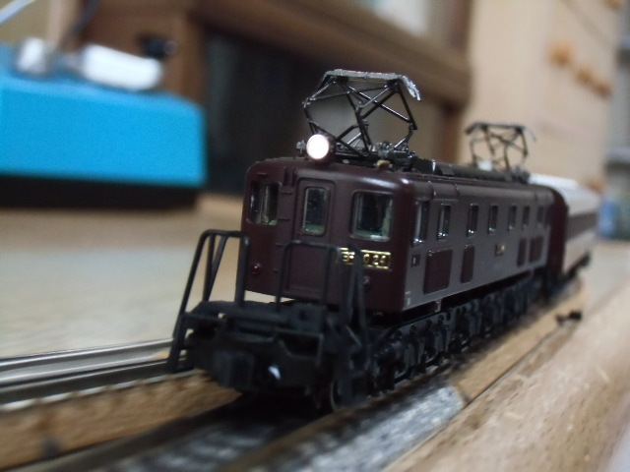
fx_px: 1037
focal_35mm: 57
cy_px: 236
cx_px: 315
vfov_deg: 25.7
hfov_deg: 33.8
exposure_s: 1/60
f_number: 4.5
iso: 800
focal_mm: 10.11
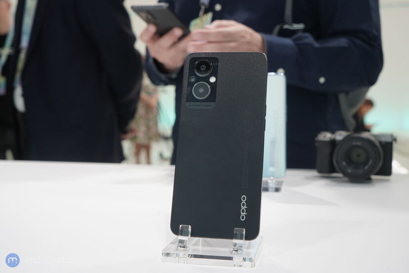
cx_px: 204
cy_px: 136
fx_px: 523
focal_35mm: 46
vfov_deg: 29.2
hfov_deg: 42.7
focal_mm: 46
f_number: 8
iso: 800
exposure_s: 1/125
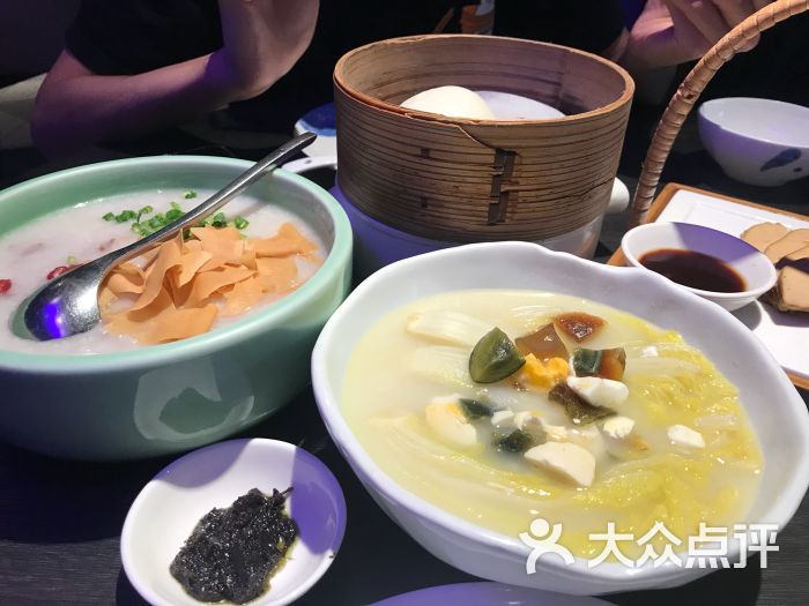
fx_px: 654
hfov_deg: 63.4
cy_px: 303
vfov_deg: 49.7
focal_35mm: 28
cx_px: 404
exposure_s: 1/33
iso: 32
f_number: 1.8
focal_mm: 3.99
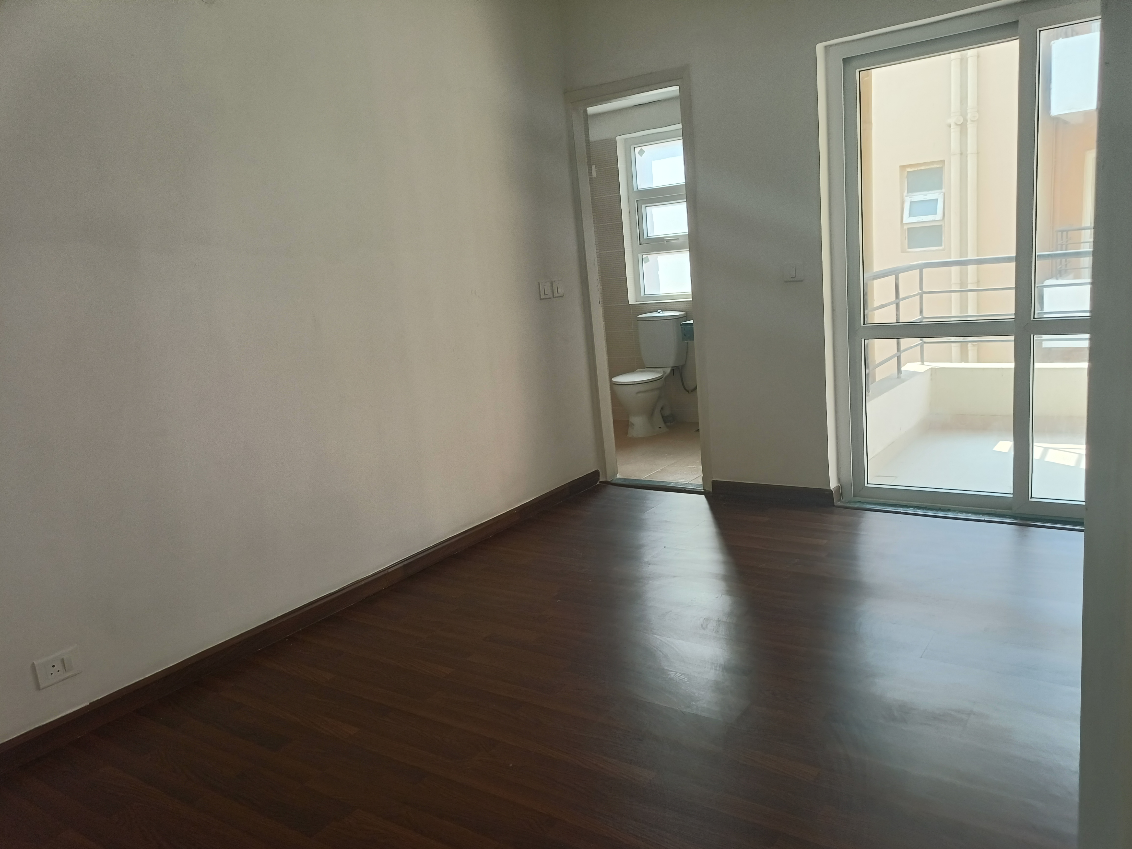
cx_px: 566
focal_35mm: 25
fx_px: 818
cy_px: 424
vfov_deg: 54.9
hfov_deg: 69.4
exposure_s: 1/50
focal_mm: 4.7
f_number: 1.7
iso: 166
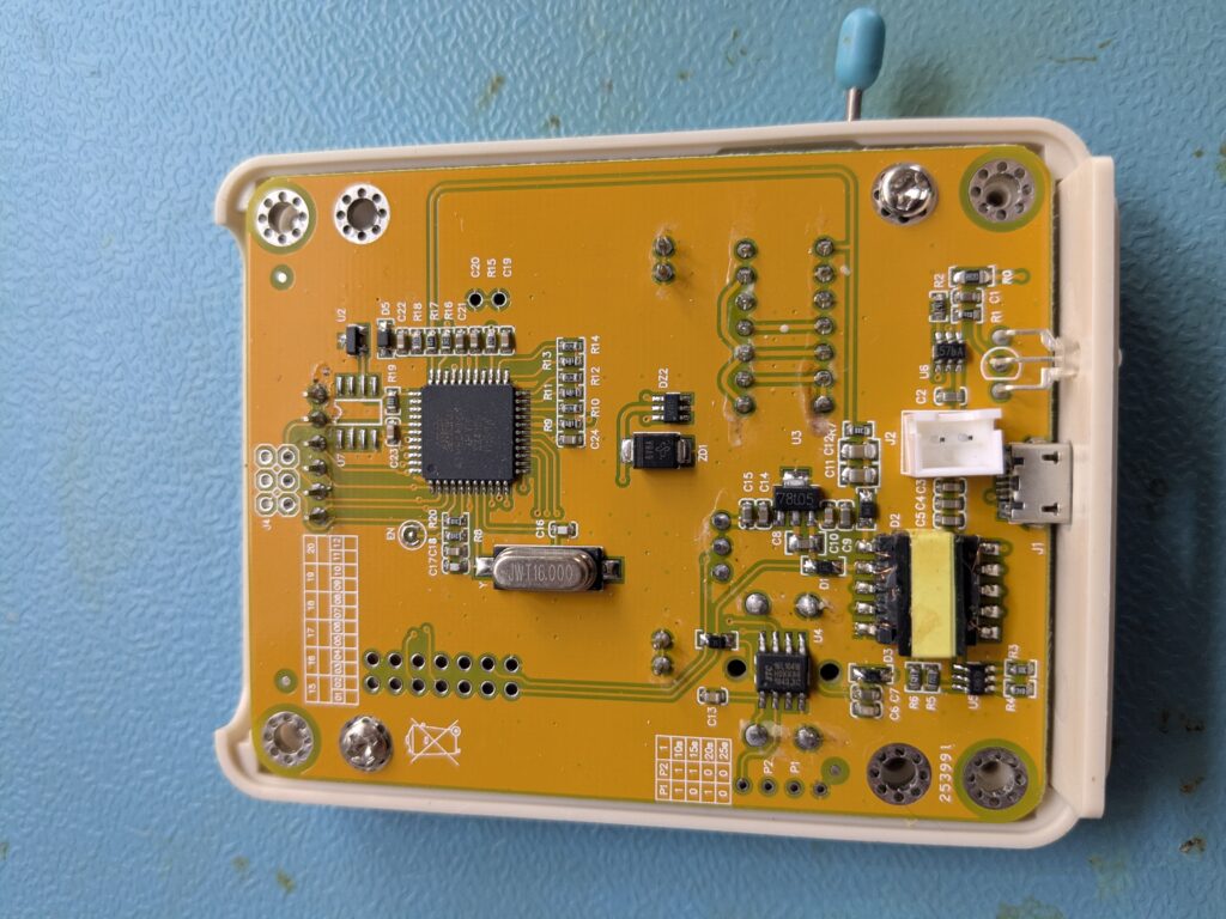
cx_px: 613
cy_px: 460
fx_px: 956
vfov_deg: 51.4
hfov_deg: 65.3
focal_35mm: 27
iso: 81
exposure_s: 1/99.9
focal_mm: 4.38
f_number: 1.73
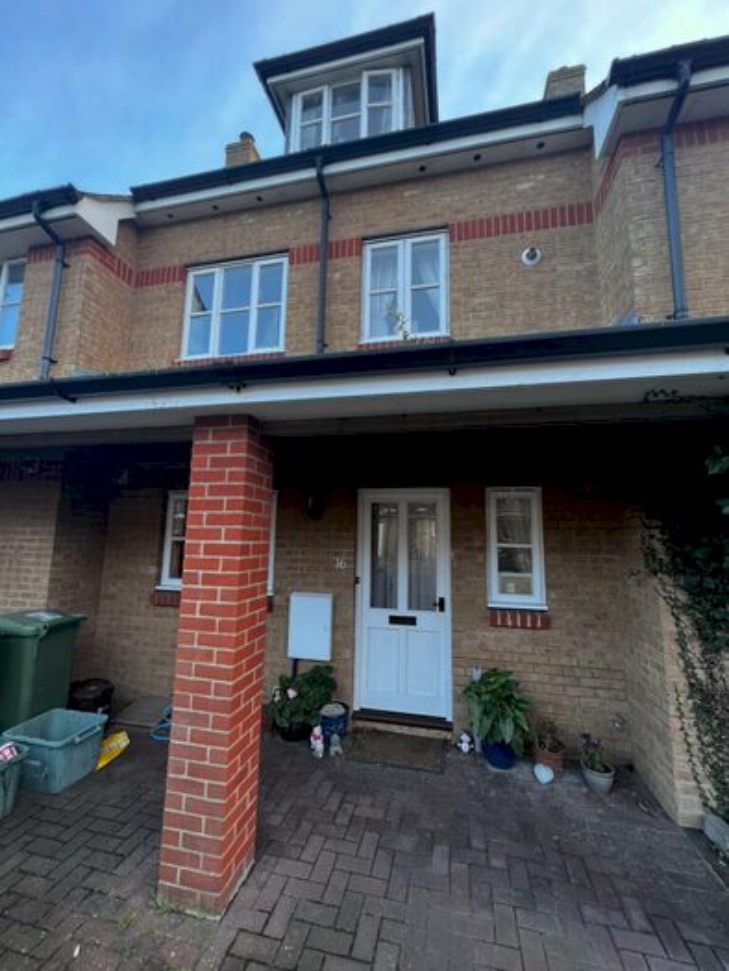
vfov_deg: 106.2
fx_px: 365
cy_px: 486
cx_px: 364
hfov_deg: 89.9
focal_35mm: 13
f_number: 1.8
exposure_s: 1/99
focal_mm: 1.57
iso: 64
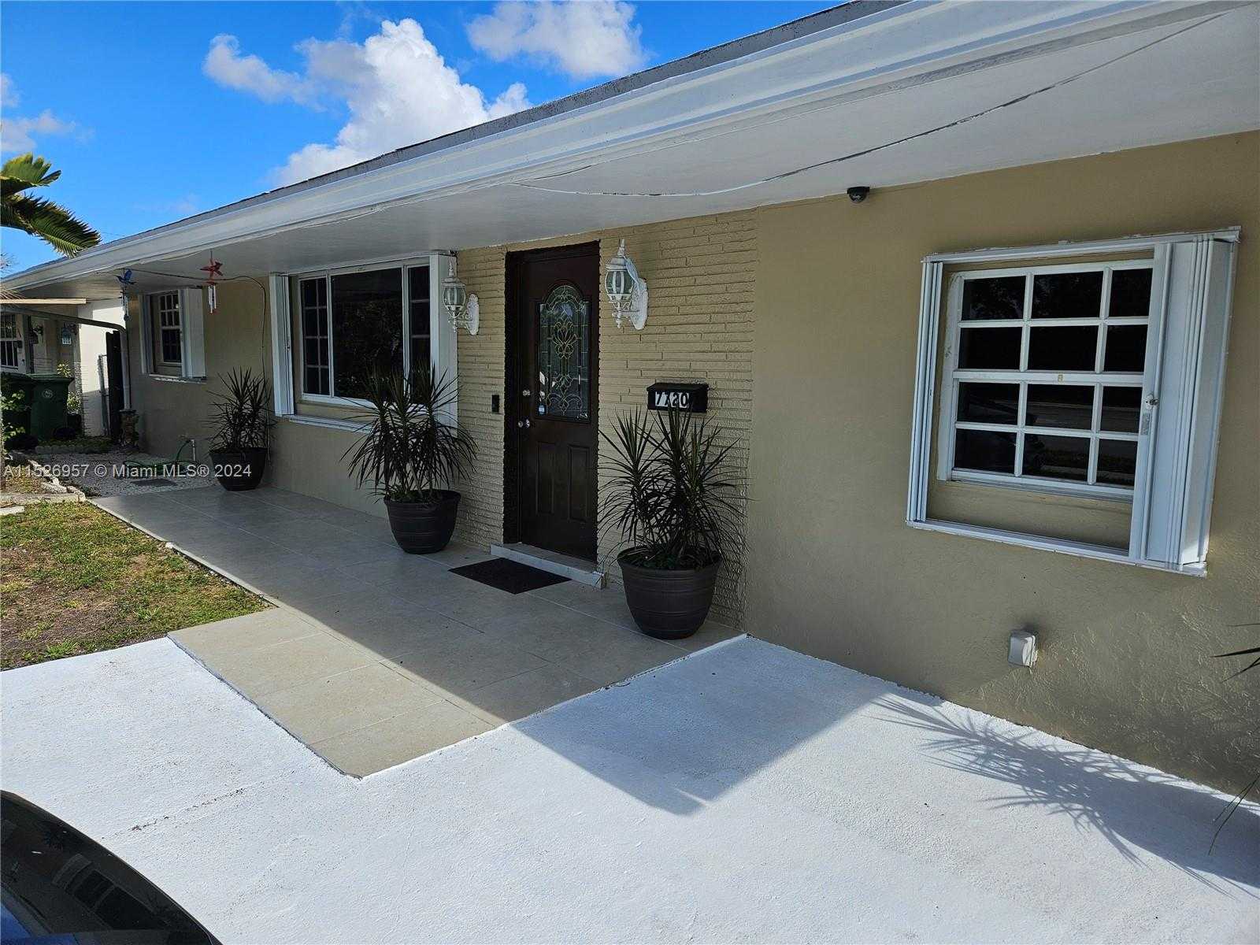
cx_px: 630
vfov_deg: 58.9
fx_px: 837
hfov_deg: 73.9
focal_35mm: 23
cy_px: 472
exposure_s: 1/1951
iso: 25
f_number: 1.8
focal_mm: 5.4
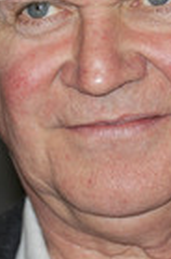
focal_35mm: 722
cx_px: 104
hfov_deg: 1.9
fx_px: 5170
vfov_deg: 2.9
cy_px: 54
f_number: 5.6
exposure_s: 1/125
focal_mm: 250
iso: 800
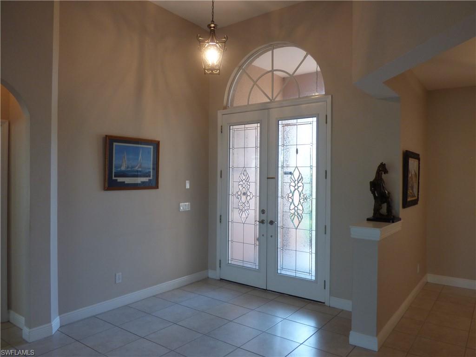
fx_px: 344
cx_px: 238
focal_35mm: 25
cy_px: 178
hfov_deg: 69.4
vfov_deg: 54.9
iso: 160
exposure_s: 1/60
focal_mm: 4.42
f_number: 3
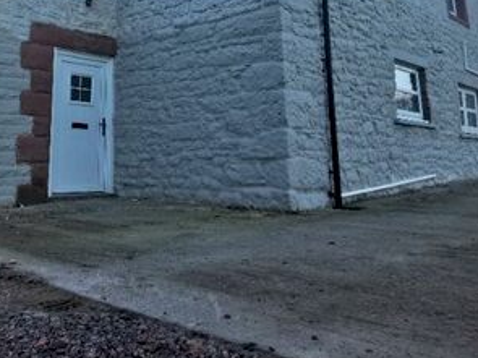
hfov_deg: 47.2
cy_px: 40
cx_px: 122
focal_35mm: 38
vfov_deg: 35.6
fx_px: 525
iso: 50
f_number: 2.2
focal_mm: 2.35
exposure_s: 1/319
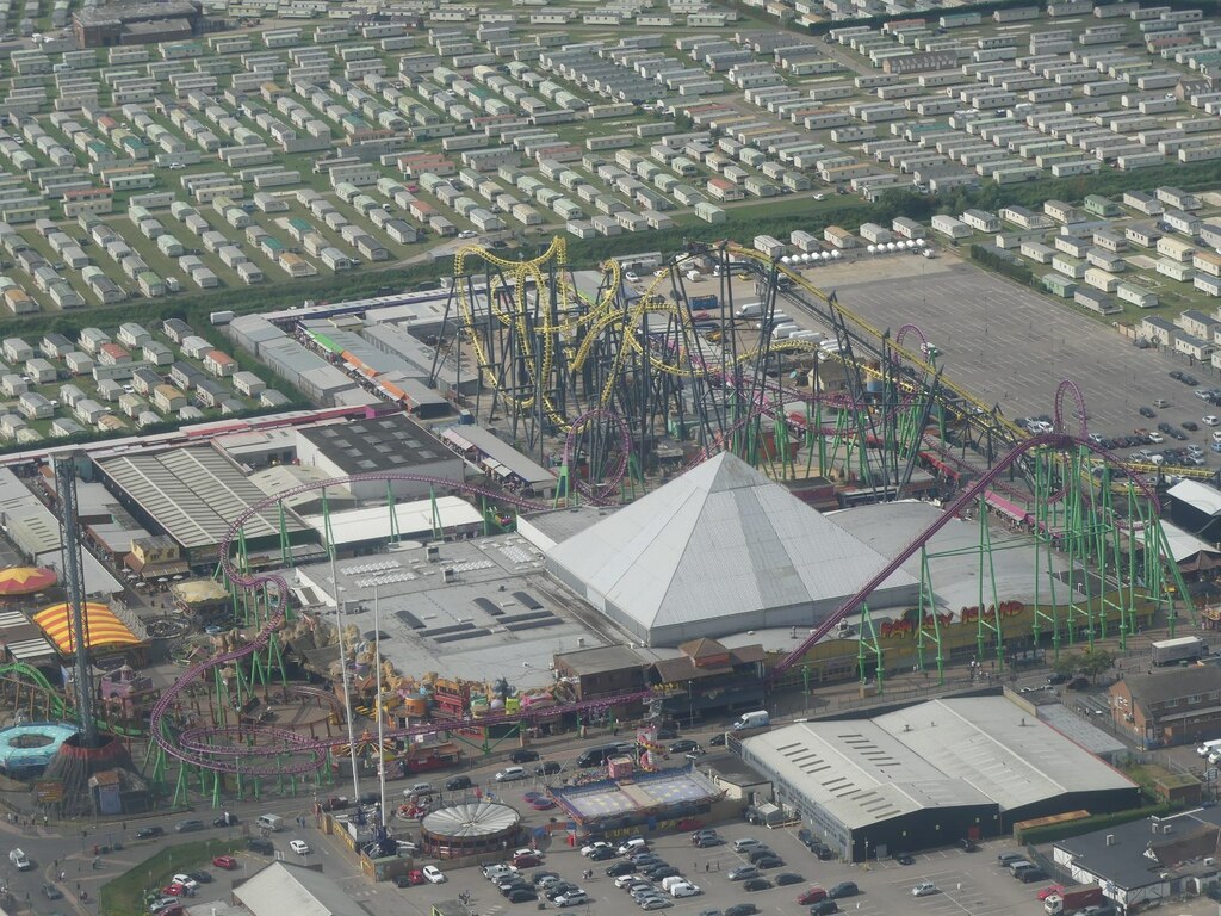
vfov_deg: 11.1
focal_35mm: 133
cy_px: 458
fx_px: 4691
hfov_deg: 14.8
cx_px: 610
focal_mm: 23.9
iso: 100
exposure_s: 1/1300
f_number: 4
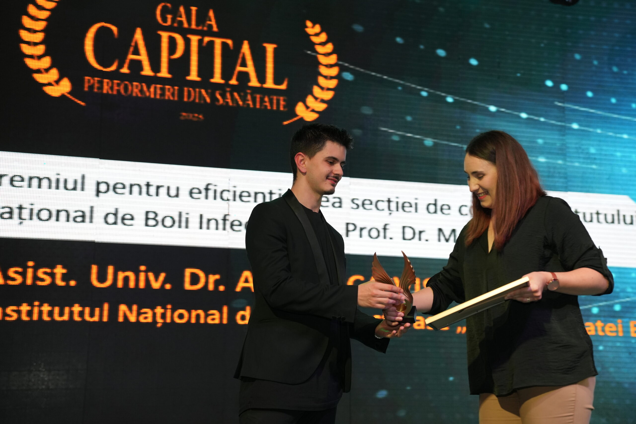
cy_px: 212
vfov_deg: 26.0
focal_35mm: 52
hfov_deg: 38.2
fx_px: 919
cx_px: 318
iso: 2000
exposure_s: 1/200
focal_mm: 52
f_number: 3.2
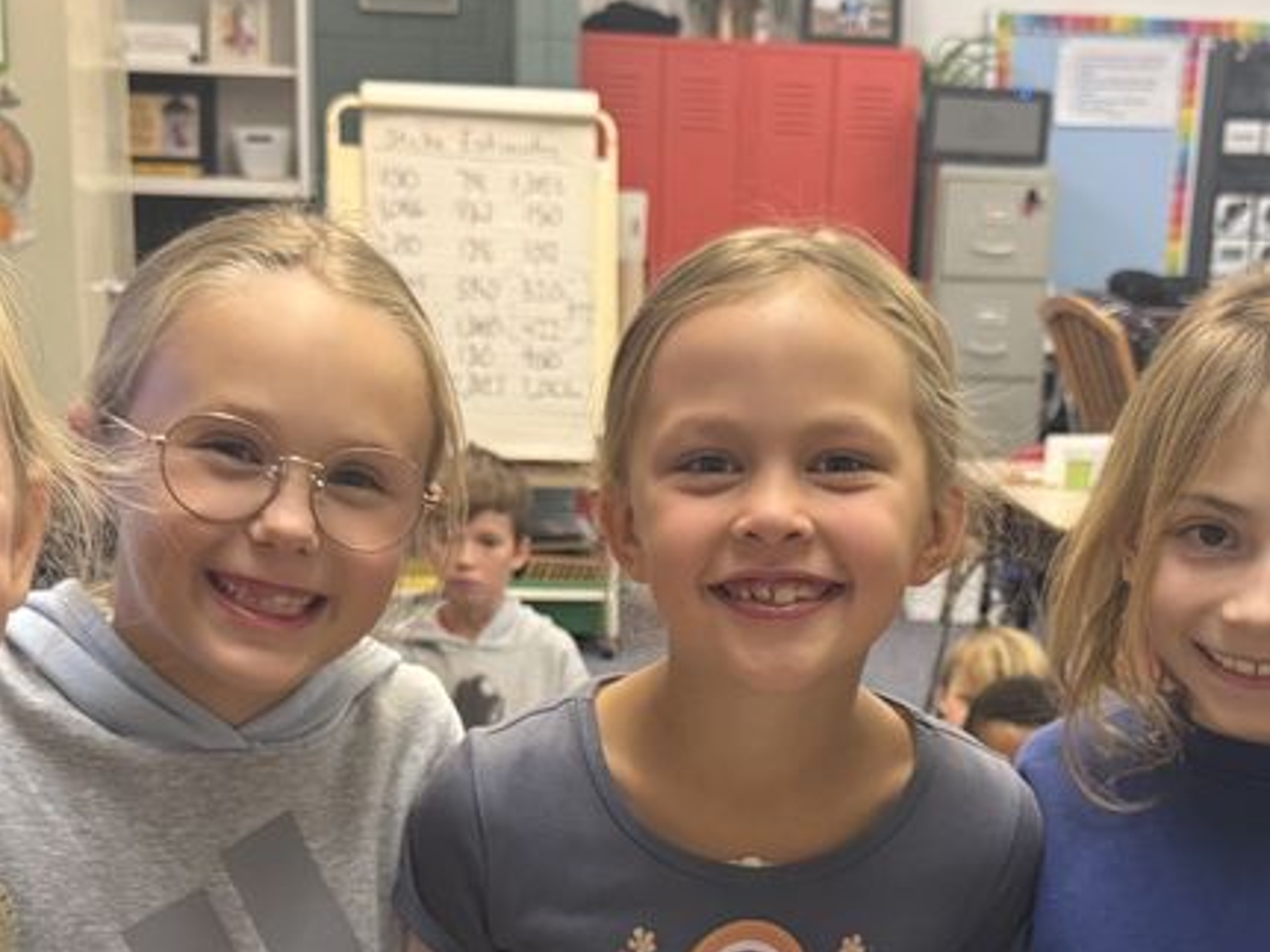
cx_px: 799
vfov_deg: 25.0
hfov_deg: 33.6
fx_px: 2091
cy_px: 816
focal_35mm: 57
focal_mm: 6.76
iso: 250
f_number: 1.78
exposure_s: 1/60
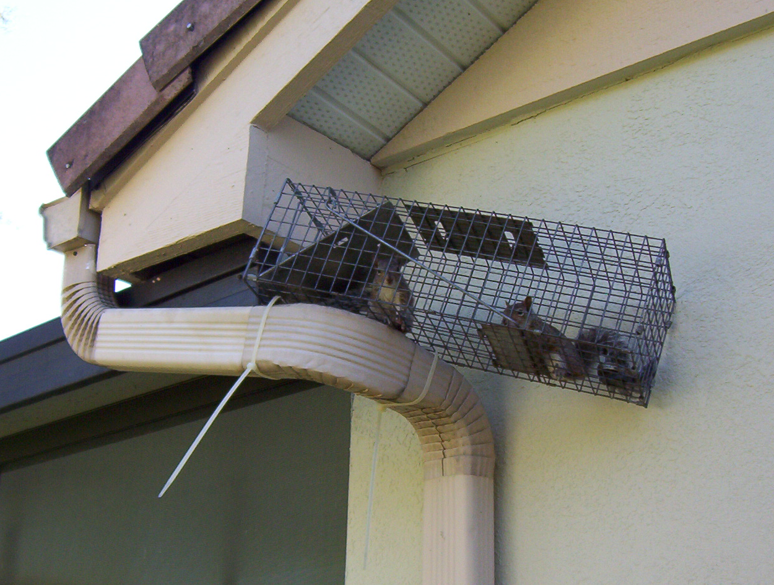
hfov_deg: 40.3
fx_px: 1054
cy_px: 309
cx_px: 393
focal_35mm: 47
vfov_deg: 31.0
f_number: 2.76
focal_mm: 5.54
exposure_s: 1/318
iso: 100
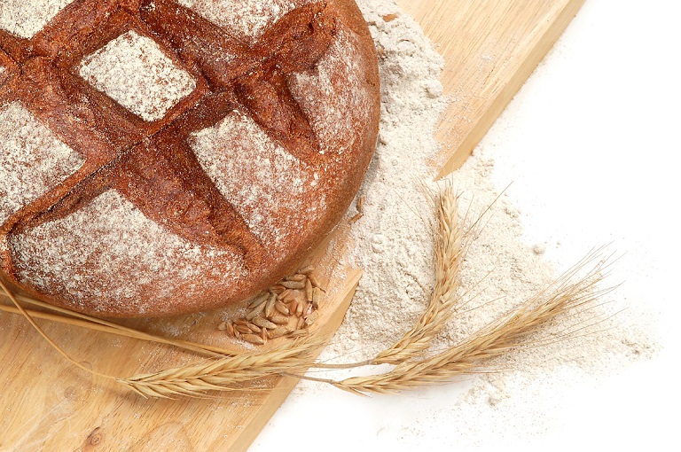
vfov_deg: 13.0
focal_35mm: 105
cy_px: 226
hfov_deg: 19.5
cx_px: 340
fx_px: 1984
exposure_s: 1/40
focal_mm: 70
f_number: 9
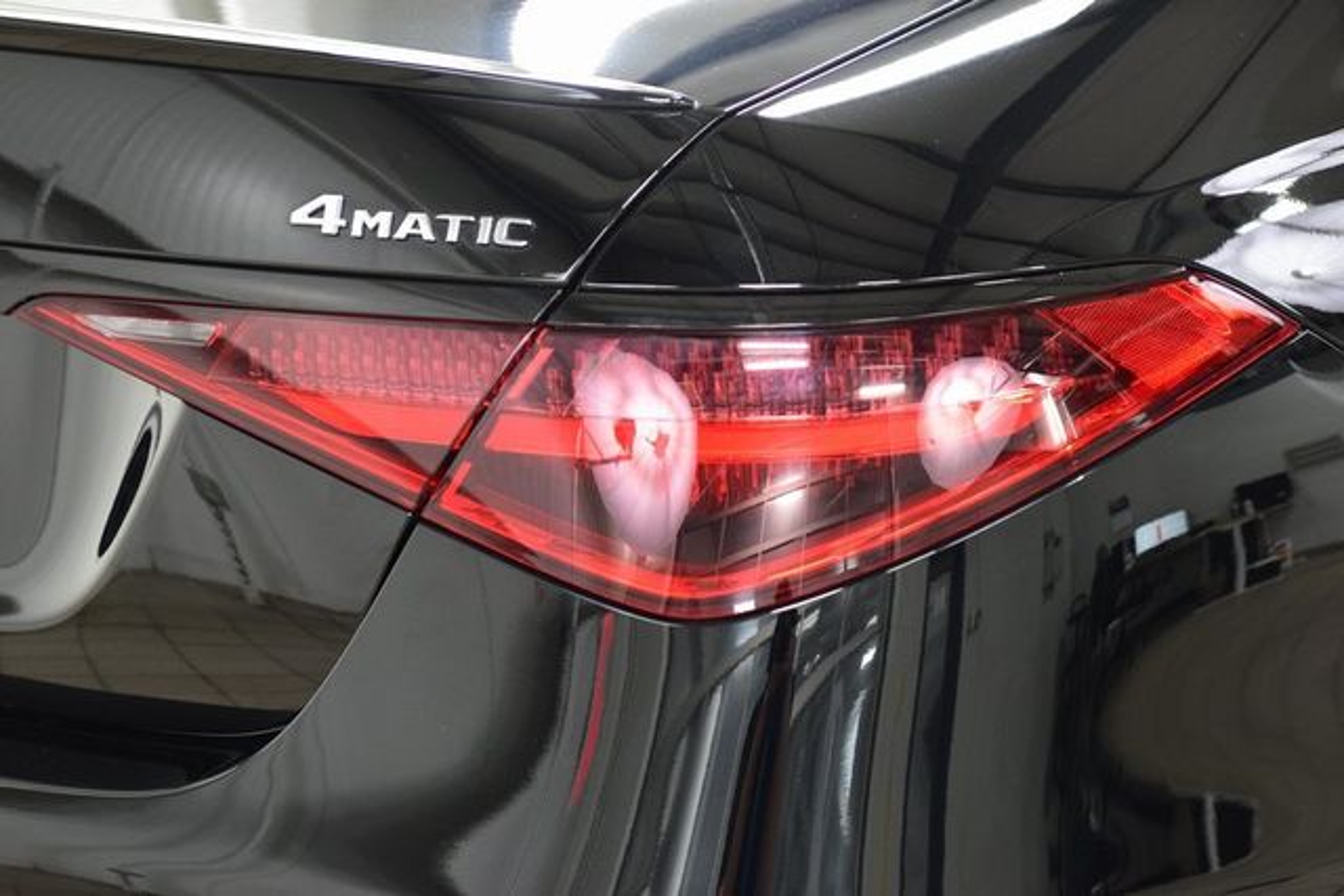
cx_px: 672
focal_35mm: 90
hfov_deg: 22.6
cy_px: 448
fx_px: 3361
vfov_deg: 15.2
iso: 1600
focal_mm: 60
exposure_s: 1/30
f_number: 4
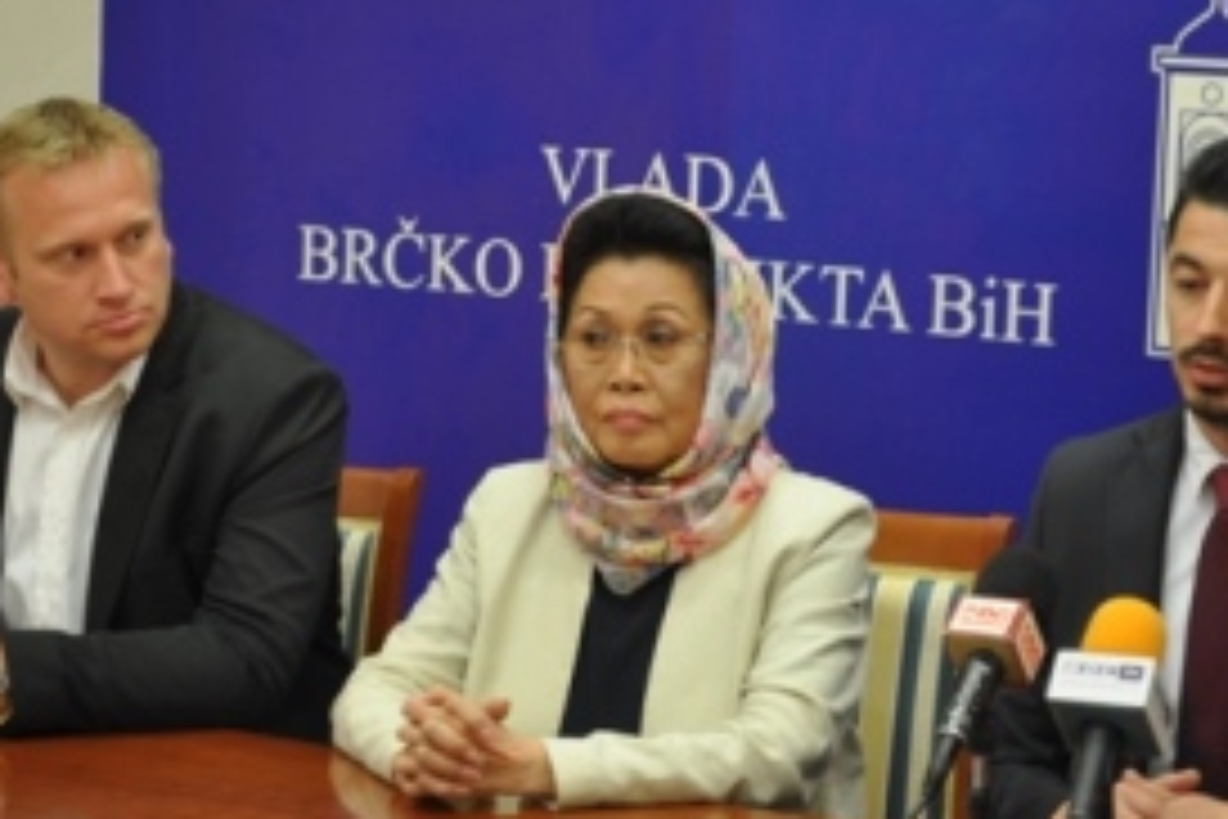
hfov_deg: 16.6
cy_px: 364
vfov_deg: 11.1
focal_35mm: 123
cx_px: 508
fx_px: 4195
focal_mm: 50
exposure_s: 1/8
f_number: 5.6
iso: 200
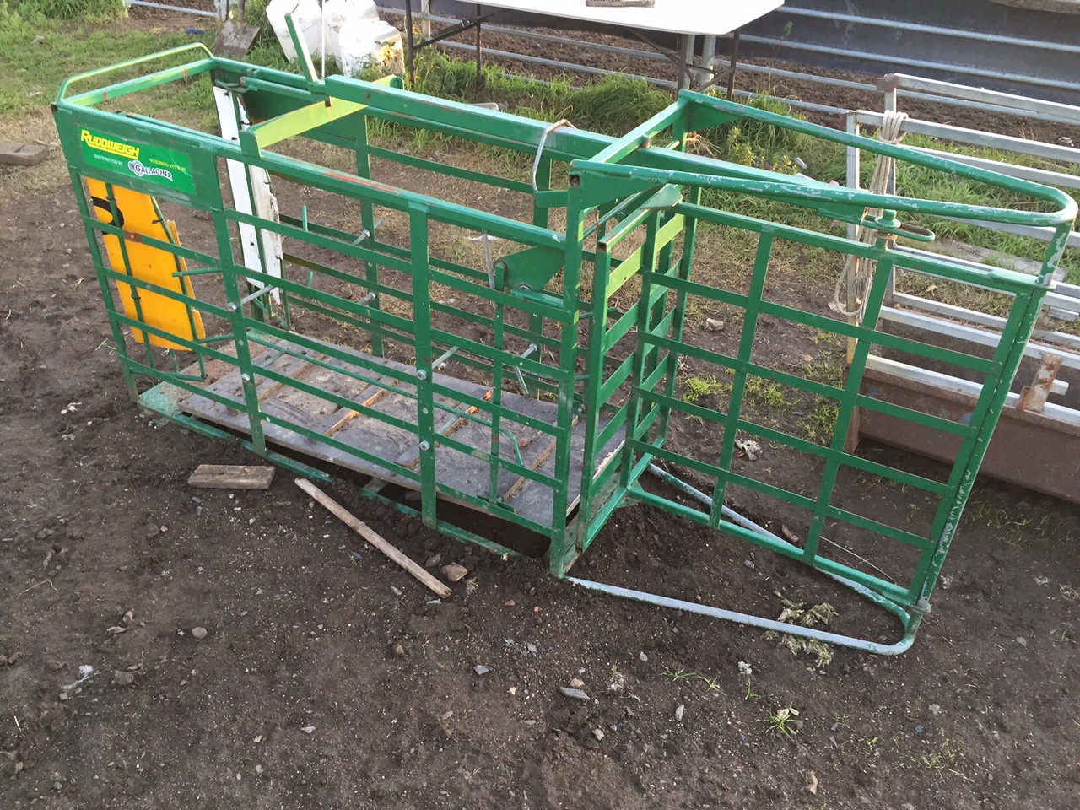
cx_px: 540
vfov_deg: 48.2
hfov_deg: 61.7
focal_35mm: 29
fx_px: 905
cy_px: 405
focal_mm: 4.15
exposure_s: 1/30
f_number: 2.2
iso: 40
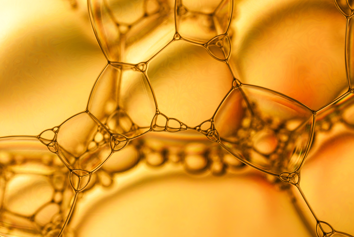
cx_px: 177
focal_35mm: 158
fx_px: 1551
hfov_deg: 13.0
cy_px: 118
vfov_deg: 8.7
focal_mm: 105
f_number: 16
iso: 100
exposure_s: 1/125
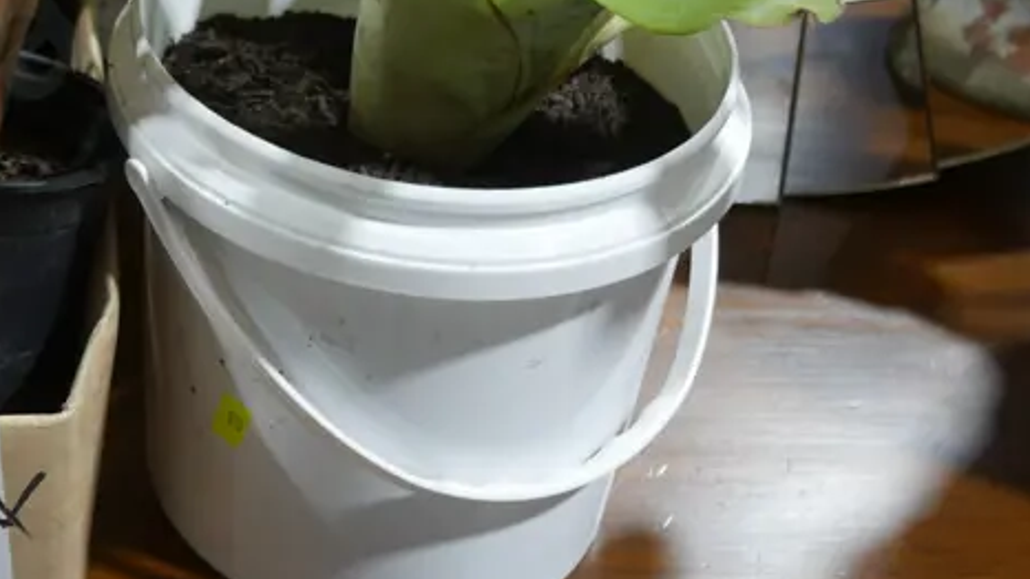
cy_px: -39
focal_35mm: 67
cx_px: 137
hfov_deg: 30.3
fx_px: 1830
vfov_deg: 17.4
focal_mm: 14
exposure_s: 1/60
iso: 250
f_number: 3.5
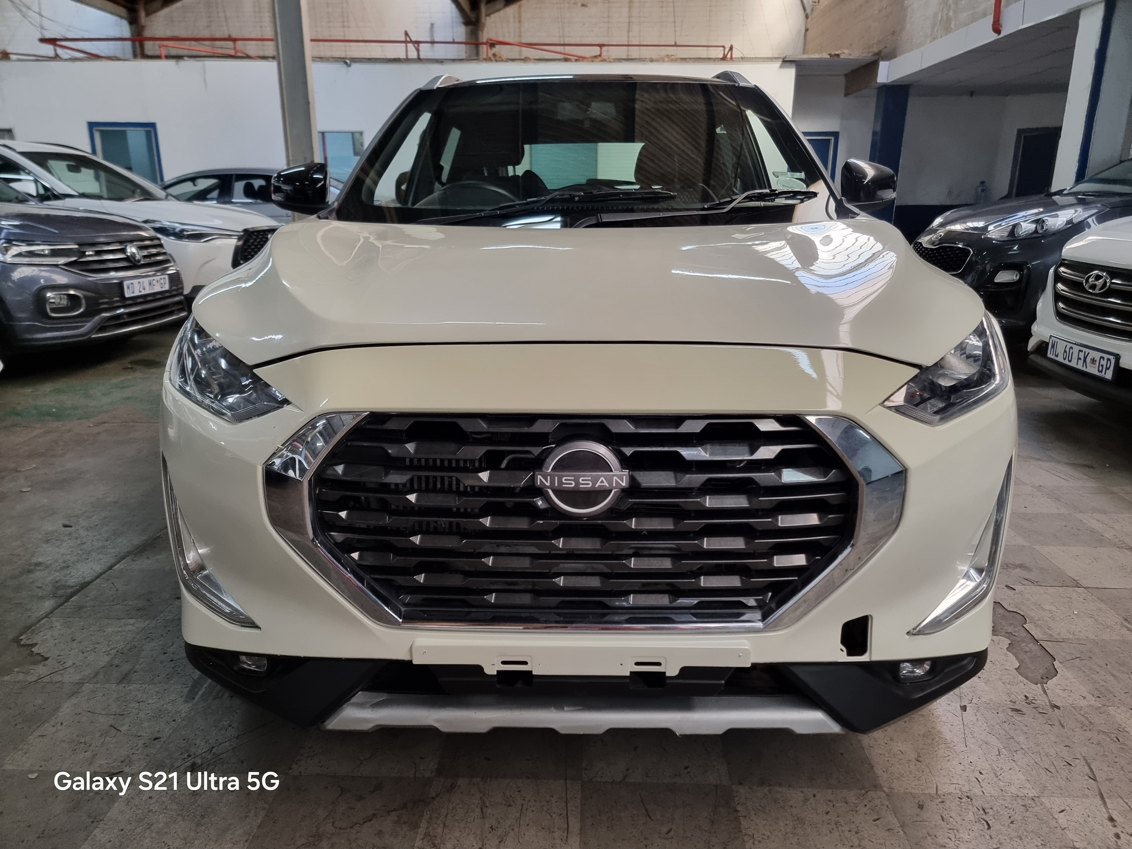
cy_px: 424
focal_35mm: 24
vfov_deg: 56.8
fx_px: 785
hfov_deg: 71.6
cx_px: 566
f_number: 1.8
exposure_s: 1/100
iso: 250
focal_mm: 6.7
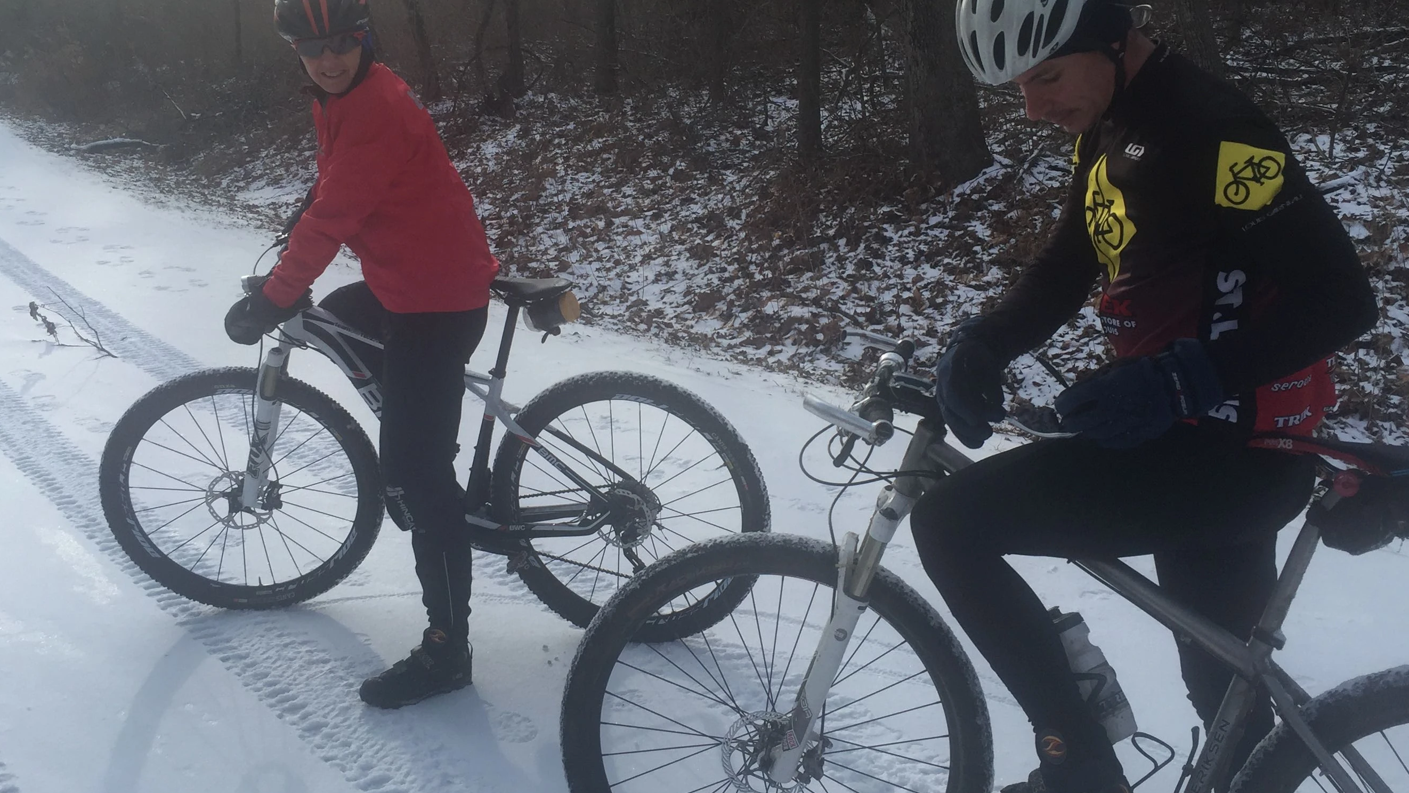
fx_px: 1457
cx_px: 748
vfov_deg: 30.3
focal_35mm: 39
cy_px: 301
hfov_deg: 51.6
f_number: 2.2
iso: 32
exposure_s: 1/824
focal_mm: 4.15
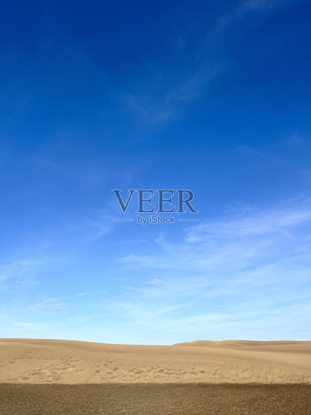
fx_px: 311
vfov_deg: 67.3
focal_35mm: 26
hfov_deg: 53.1
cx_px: 156
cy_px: 208
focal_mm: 5.1
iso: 50
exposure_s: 1/5556
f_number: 1.6
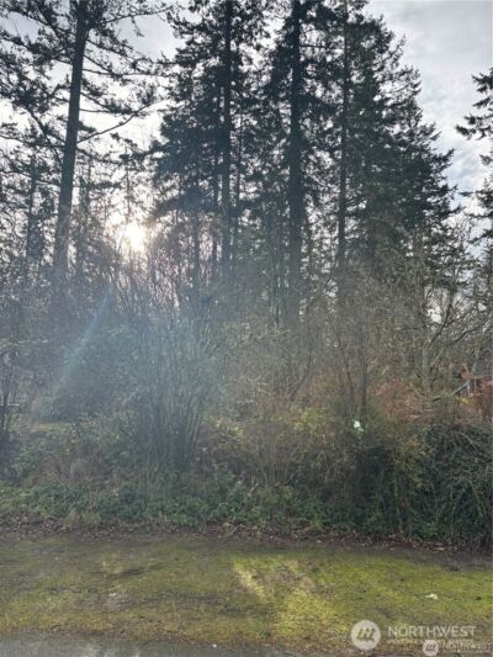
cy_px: 328
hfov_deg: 53.1
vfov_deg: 67.3
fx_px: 494
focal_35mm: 26
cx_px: 246
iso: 50
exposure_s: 1/943
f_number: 1.6
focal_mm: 5.96
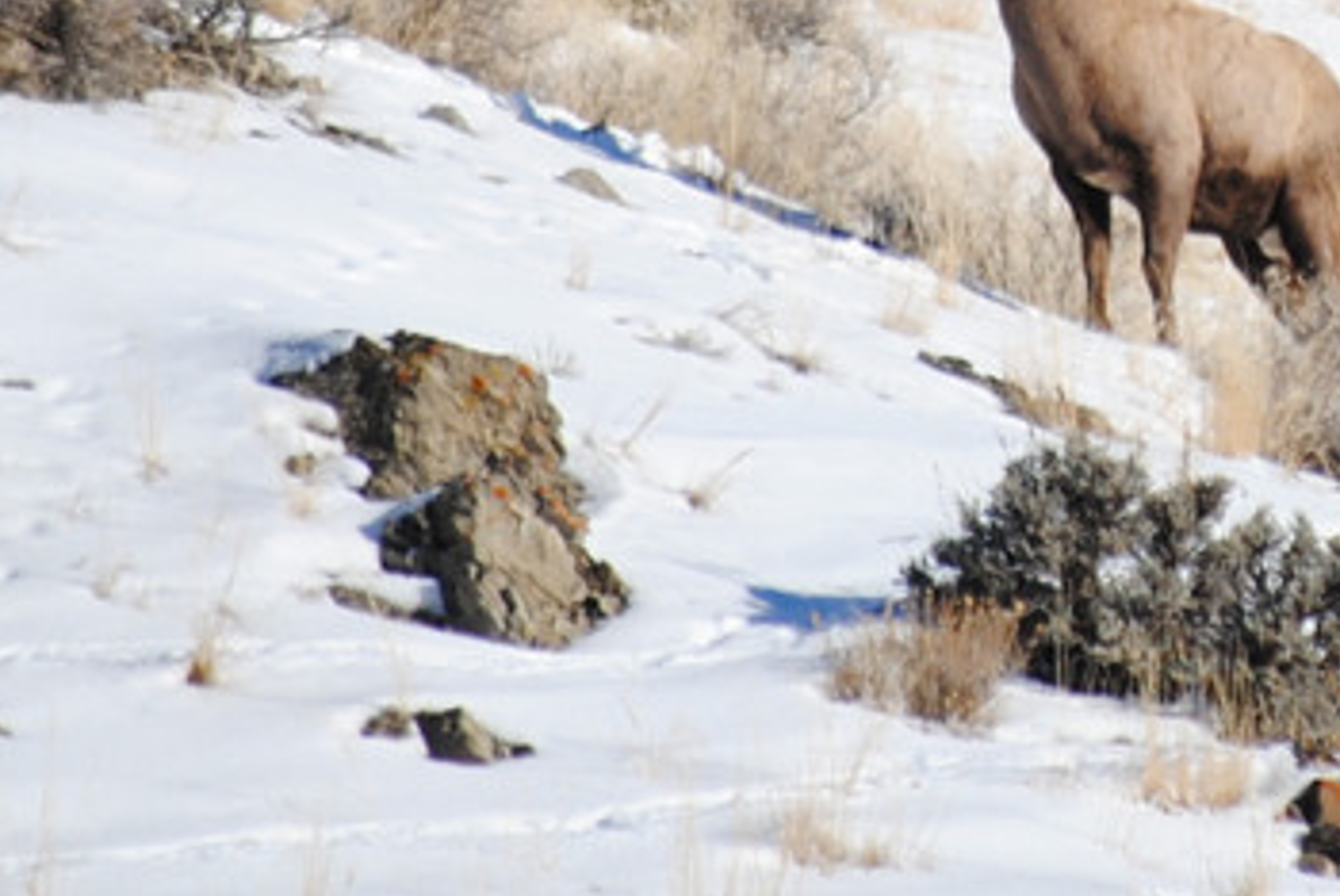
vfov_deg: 1.3
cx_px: 1480
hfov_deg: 2.0
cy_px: -375
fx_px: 38183
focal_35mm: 1025
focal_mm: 200
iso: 200
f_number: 5.6
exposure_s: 1/1250
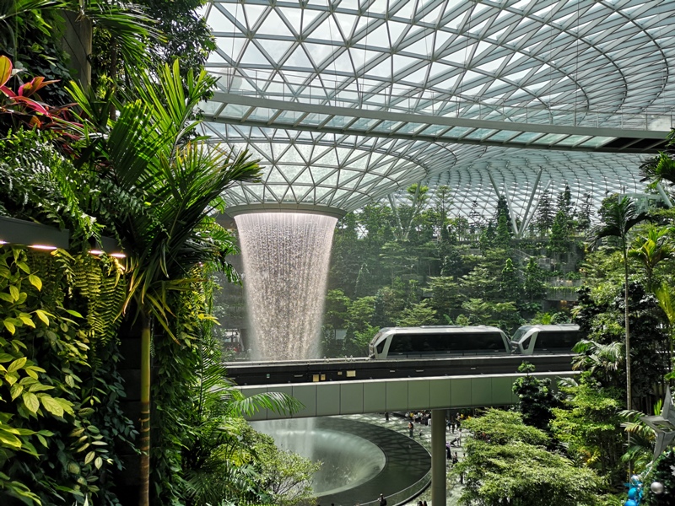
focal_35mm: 27
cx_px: 338
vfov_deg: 51.4
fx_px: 526
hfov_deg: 65.3
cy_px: 253
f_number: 1.8
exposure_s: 1/777
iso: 50
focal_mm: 3.95
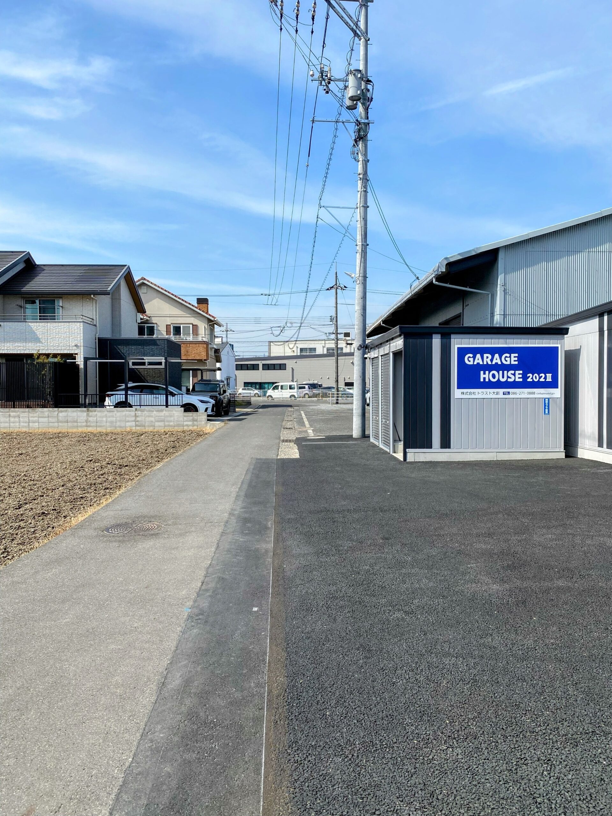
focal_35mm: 26
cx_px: 306
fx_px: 613
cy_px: 408
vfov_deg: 67.3
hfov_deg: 53.1
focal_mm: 4.25
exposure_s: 1/2890
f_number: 1.8
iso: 32
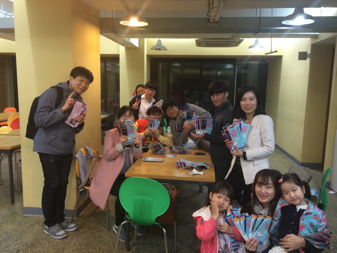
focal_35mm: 29
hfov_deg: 61.7
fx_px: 282
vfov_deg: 48.2
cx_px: 168
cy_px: 126
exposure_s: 1/30
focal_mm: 4.15
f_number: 2.2
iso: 125
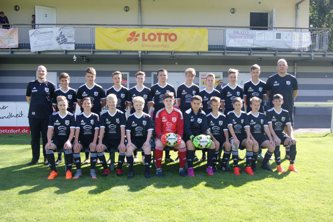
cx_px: 166
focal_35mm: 33
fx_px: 305
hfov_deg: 57.3
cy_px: 111
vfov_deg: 39.9
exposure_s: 1/80
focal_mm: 22
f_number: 8
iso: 100
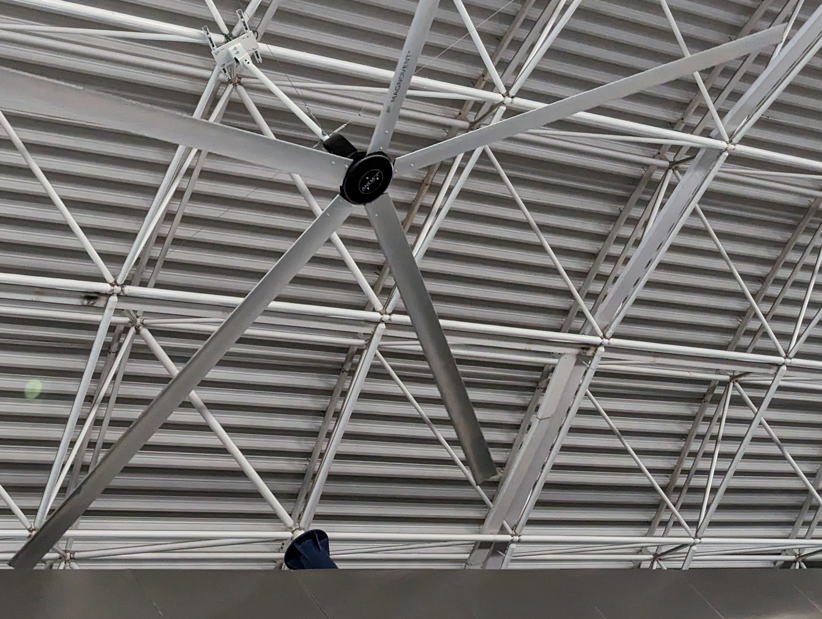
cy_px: 113
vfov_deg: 17.4
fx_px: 1997
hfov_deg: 23.1
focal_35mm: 84
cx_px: 224
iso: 710
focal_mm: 6.81
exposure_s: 1/363
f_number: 1.85
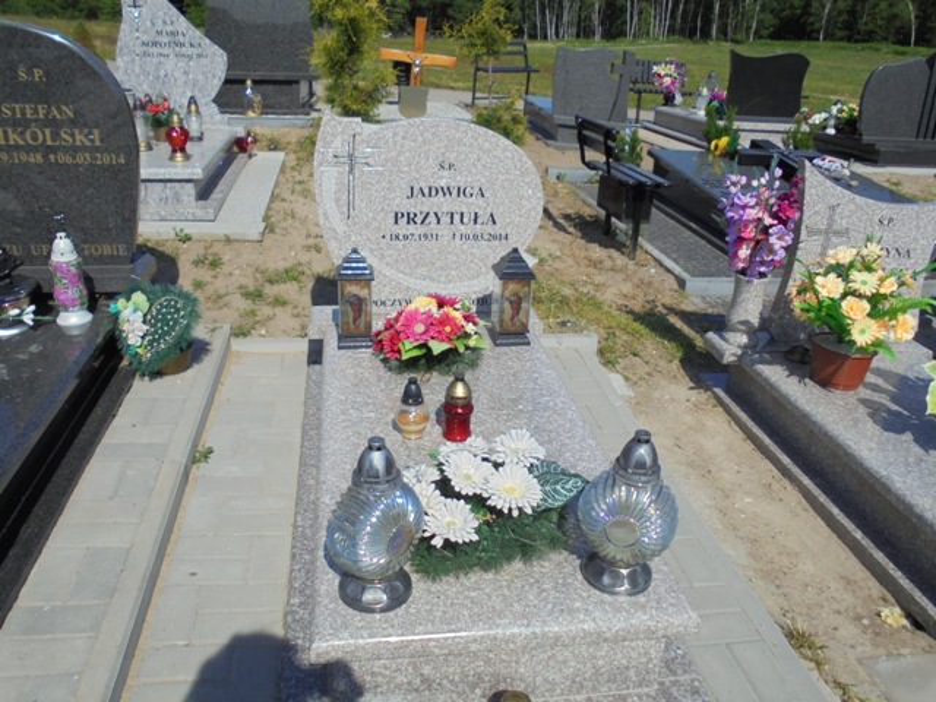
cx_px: 468
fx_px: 784
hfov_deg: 61.7
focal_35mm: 29
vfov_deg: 48.2
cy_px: 351
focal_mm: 5.3
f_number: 11.8
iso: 100
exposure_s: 1/160
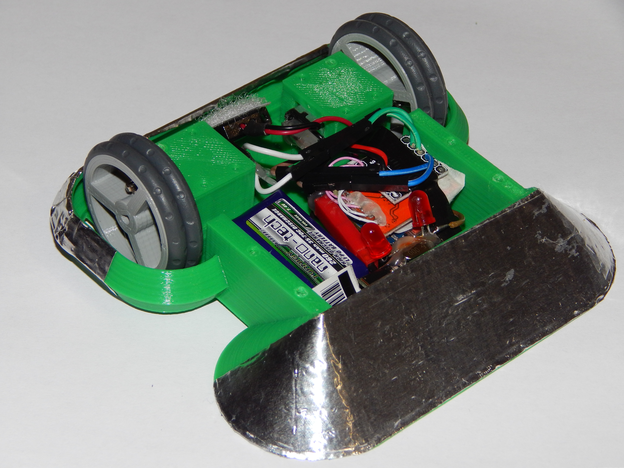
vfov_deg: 12.9
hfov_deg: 17.1
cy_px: 234
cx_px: 312
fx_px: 2073
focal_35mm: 115
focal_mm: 20.5
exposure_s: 1/30
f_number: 4.6
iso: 200
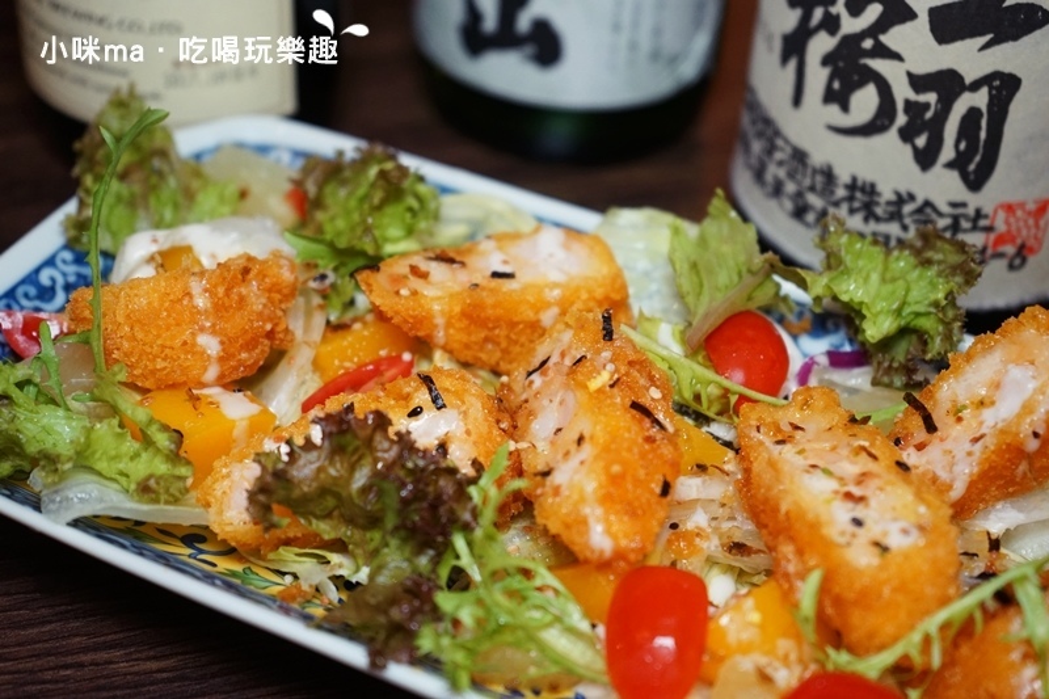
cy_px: 350
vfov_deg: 23.8
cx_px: 524
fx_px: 1660
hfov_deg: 35.1
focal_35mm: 57
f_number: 5
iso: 2000
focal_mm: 57
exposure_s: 1/60
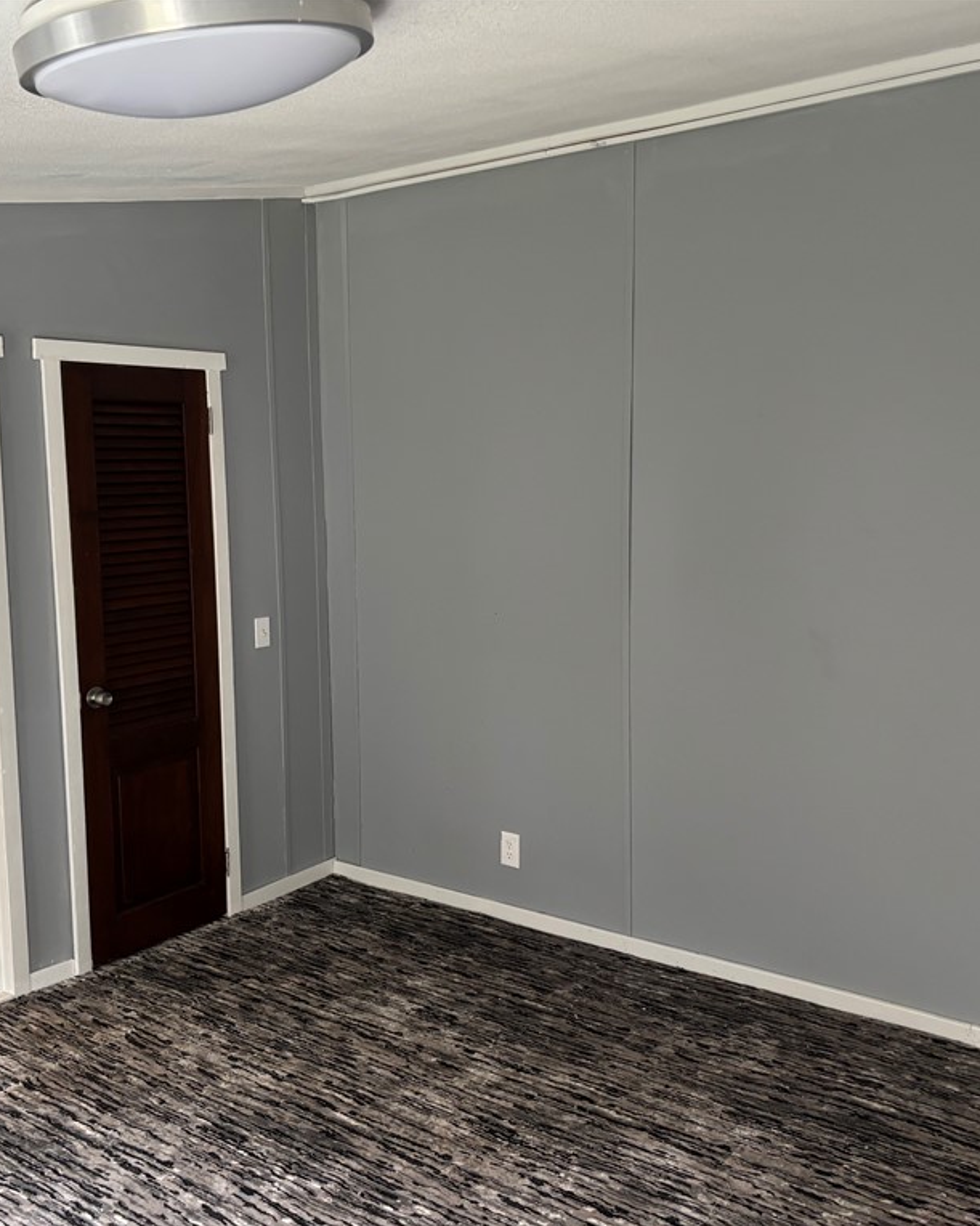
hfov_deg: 43.1
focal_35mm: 34
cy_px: 613
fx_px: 1233
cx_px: 391
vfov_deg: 52.9
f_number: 1.6
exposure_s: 1/60
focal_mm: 5.96
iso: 160
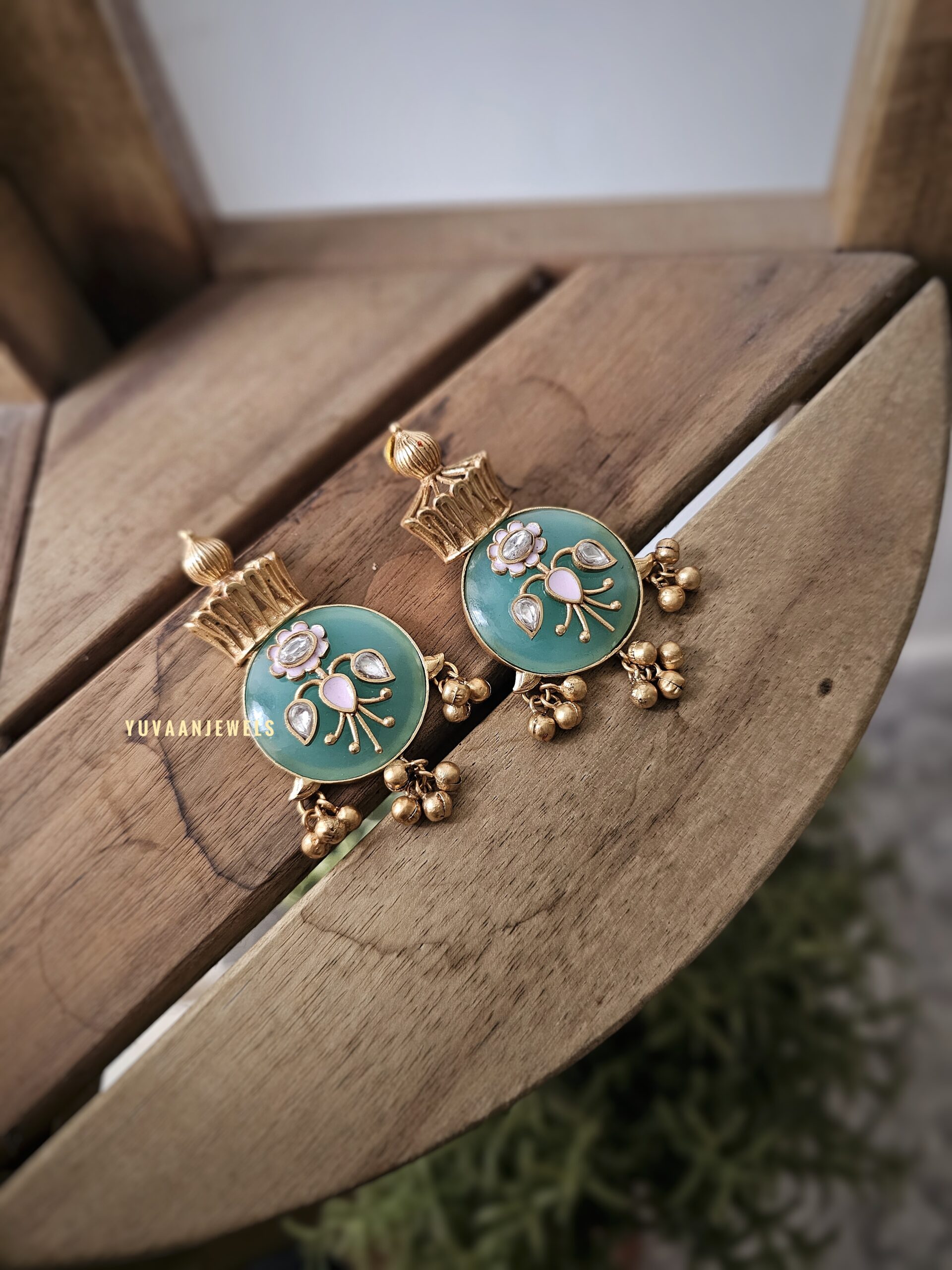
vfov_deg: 73.9
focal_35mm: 23
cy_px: 635
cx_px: 476
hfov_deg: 58.9
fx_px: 843
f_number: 1.7
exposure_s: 1/100
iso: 320
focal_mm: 6.3
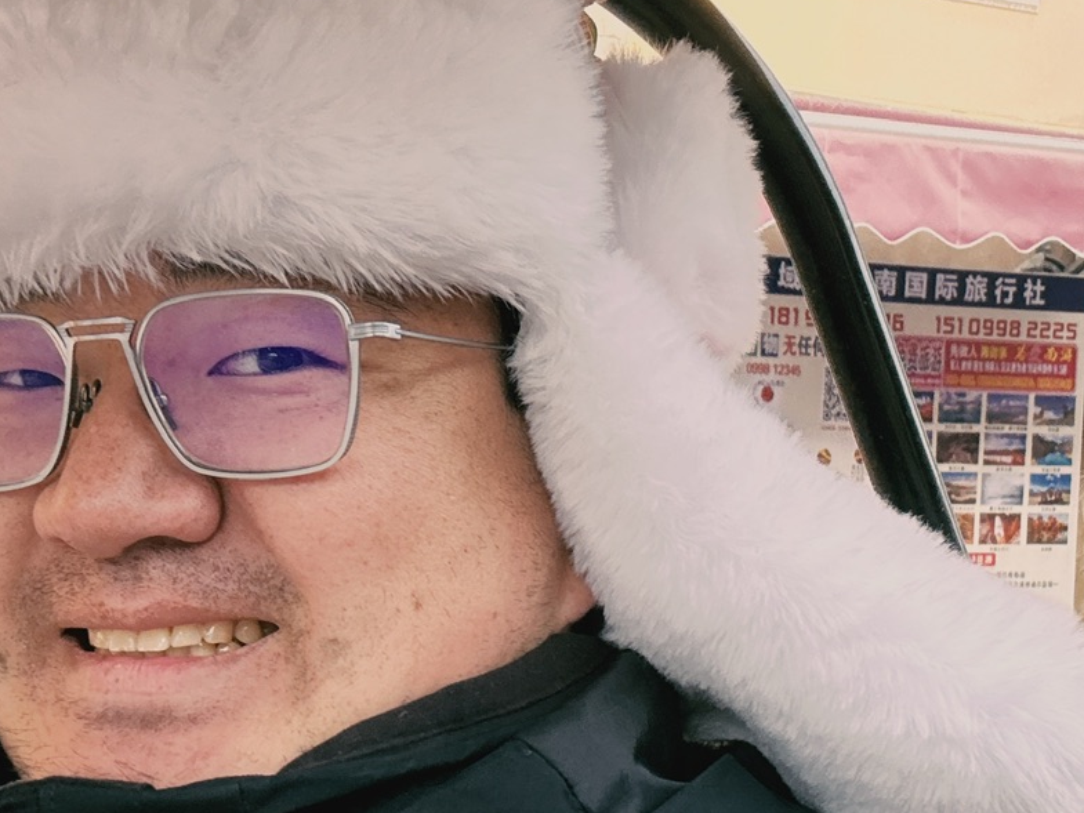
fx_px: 1879
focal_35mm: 60
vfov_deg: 24.1
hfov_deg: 32.2
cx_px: 500
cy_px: 647
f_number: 1.9
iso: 64
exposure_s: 1/122
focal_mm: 2.69
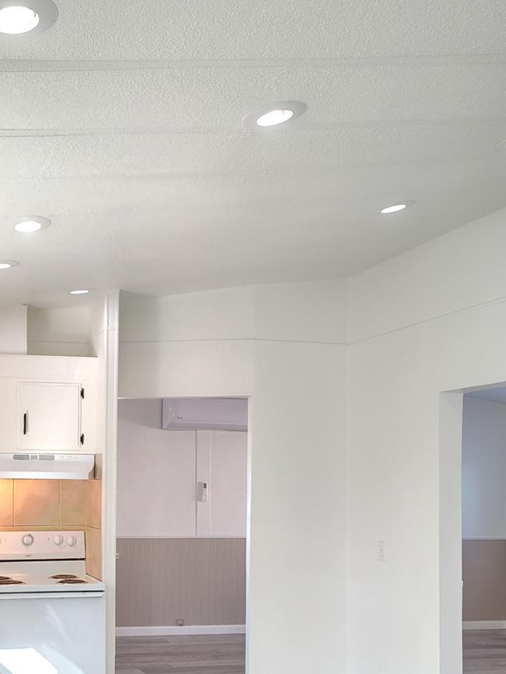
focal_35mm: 43
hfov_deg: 32.5
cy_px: 455
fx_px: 838
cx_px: 89
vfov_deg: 43.2
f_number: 1.8
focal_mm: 5.56
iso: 690
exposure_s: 1/120
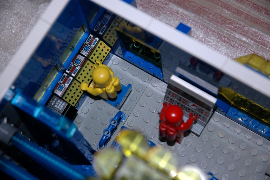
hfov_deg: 19.5
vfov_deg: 13.0
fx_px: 787
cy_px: 90
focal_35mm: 105
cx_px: 135
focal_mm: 70
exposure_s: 1/60
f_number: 4.5
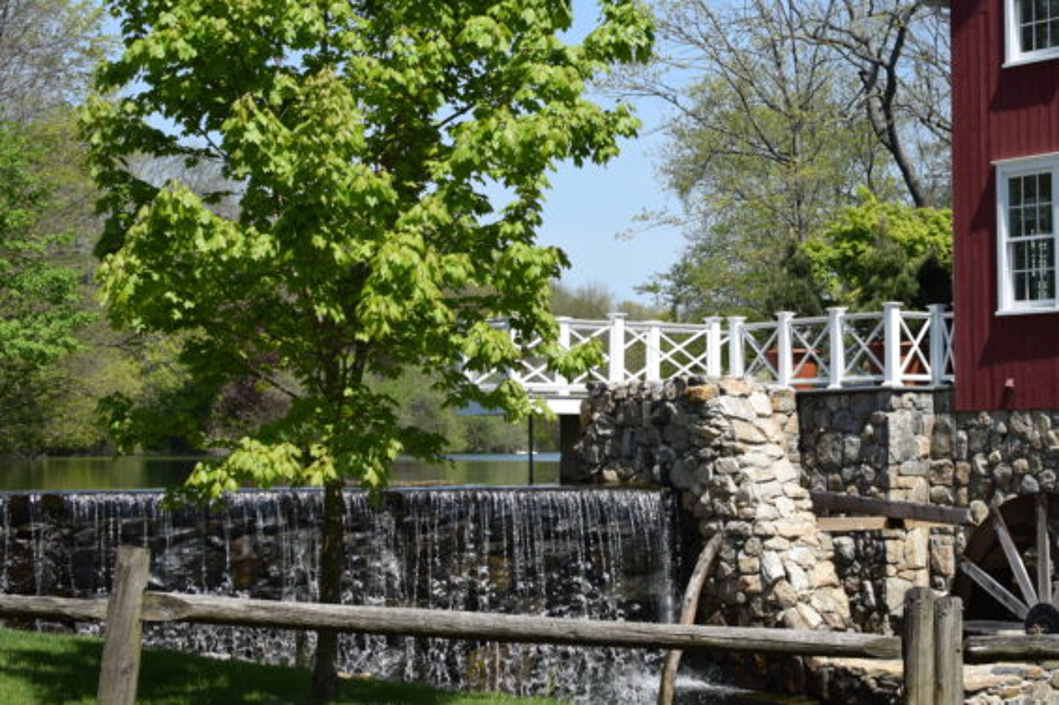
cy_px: 253
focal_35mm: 72
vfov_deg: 18.9
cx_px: 708
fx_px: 2107
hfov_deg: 28.0
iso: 200
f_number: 9
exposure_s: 1/320
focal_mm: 35
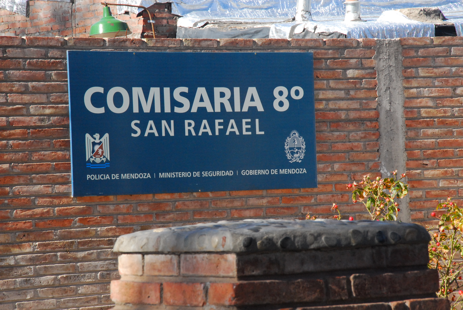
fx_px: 2028
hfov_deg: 13.0
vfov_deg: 8.7
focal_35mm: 158
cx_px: 232
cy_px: 155
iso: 800
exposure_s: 1/125
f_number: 16
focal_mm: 105
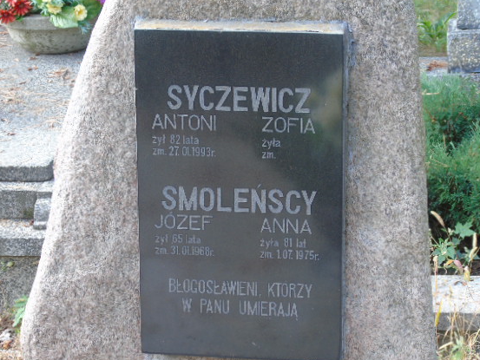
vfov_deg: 11.9
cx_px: 234
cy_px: 204
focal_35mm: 125
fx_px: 1734
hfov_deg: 15.8
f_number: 4.4
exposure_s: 1/30
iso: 100
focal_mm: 19
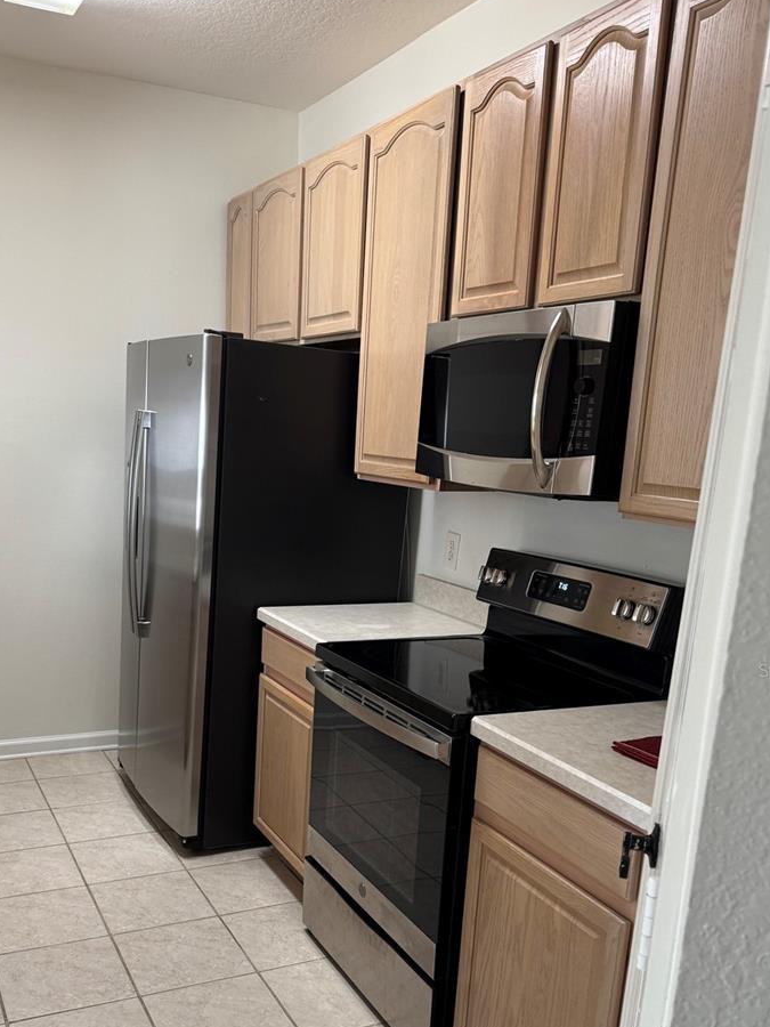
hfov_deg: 44.0
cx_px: 326
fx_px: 949
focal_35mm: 32
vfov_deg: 55.8
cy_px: 670
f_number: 1.78
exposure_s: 1/60
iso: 200
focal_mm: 6.76
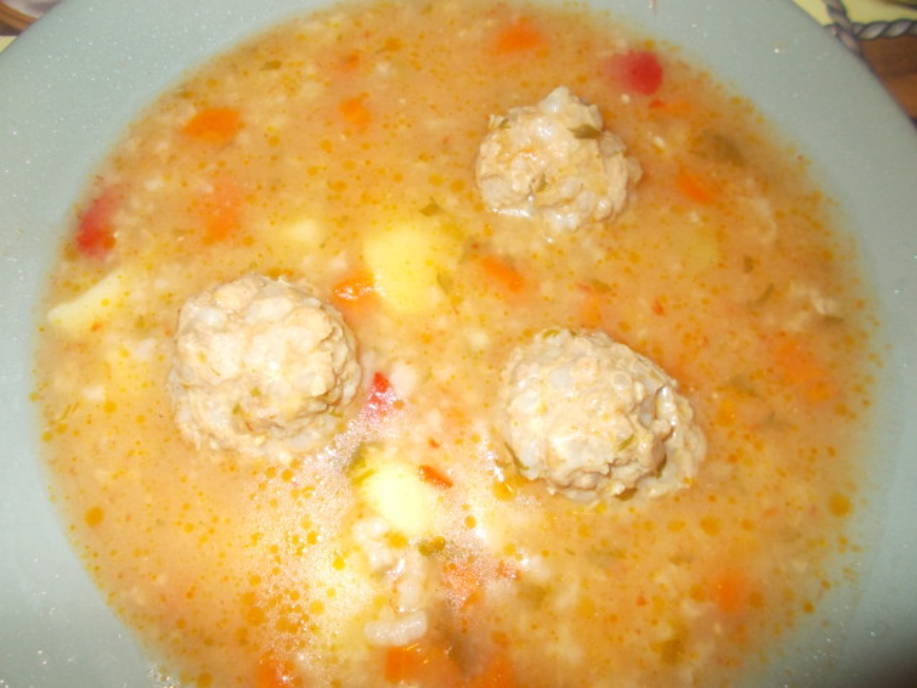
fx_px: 689
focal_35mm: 26
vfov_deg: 53.1
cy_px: 344
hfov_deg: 67.3
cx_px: 458
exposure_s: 1/25
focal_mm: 4.6
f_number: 3.2
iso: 200
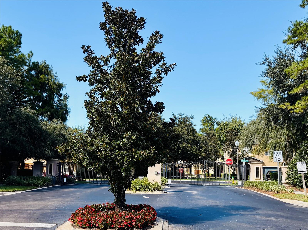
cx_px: 154
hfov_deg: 67.3
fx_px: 231
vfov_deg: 53.0
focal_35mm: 26
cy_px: 115
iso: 50
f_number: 1.6
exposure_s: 1/2208
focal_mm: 5.96
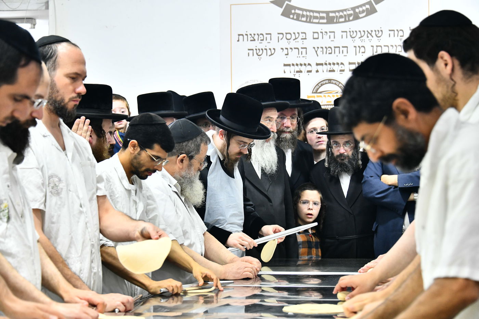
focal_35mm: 92
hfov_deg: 22.1
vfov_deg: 14.9
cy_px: 160
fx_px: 1224
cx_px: 240
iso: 2500
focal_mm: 92
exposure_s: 1/200
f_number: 5.6
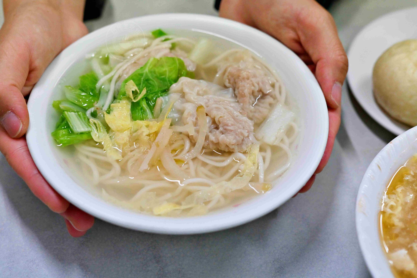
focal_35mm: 75
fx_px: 869
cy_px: 139
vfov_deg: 18.2
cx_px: 208
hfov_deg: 27.0
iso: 1000
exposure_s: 1/200
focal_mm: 50
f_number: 3.2
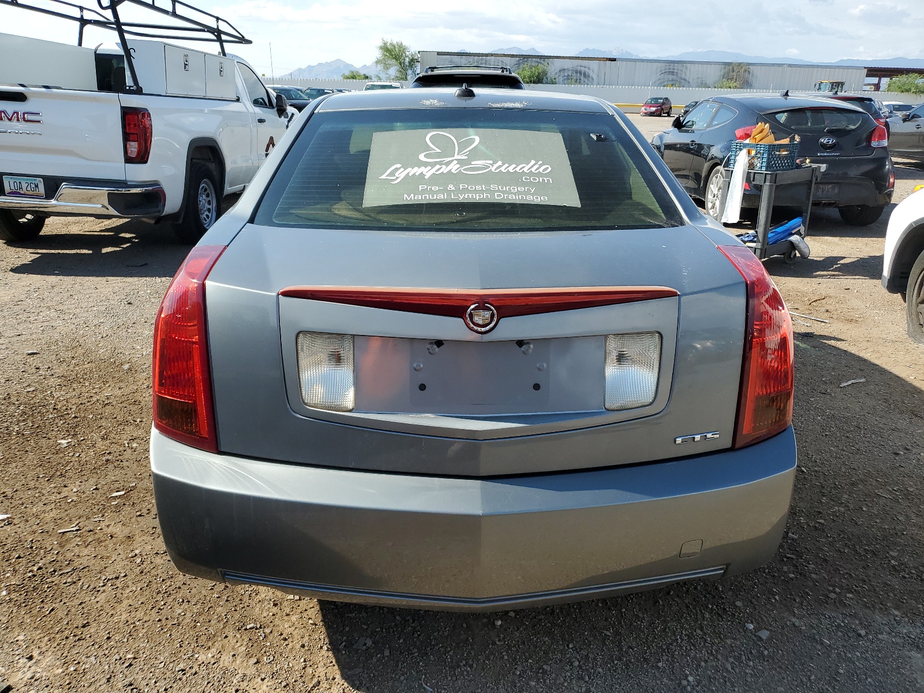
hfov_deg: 67.3
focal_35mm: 26
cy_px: 346
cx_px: 462
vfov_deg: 53.1
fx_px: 694
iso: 50
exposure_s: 1/2000
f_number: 1.5
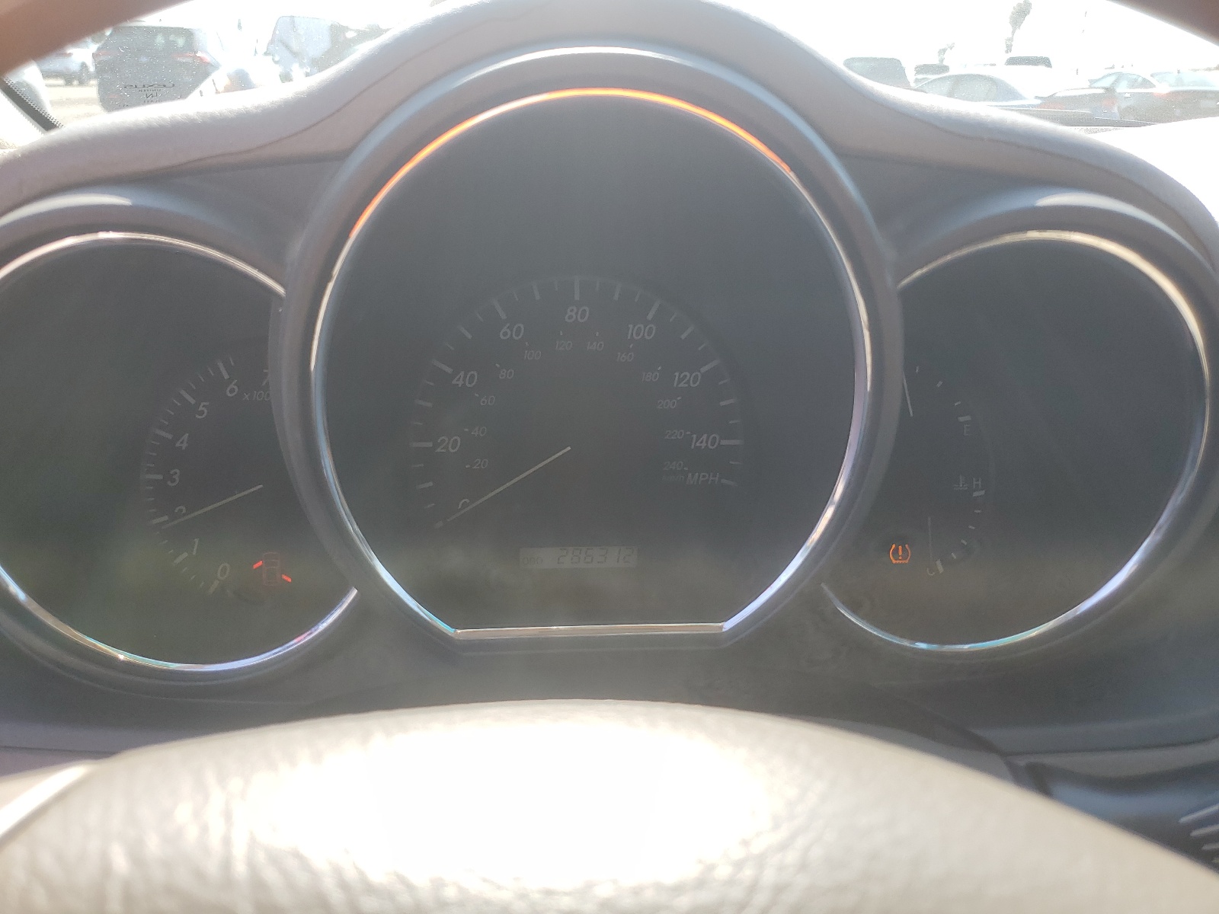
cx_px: 610
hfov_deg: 67.3
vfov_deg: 53.1
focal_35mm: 26
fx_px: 916
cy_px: 457
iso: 50
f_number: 1.5
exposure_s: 1/500
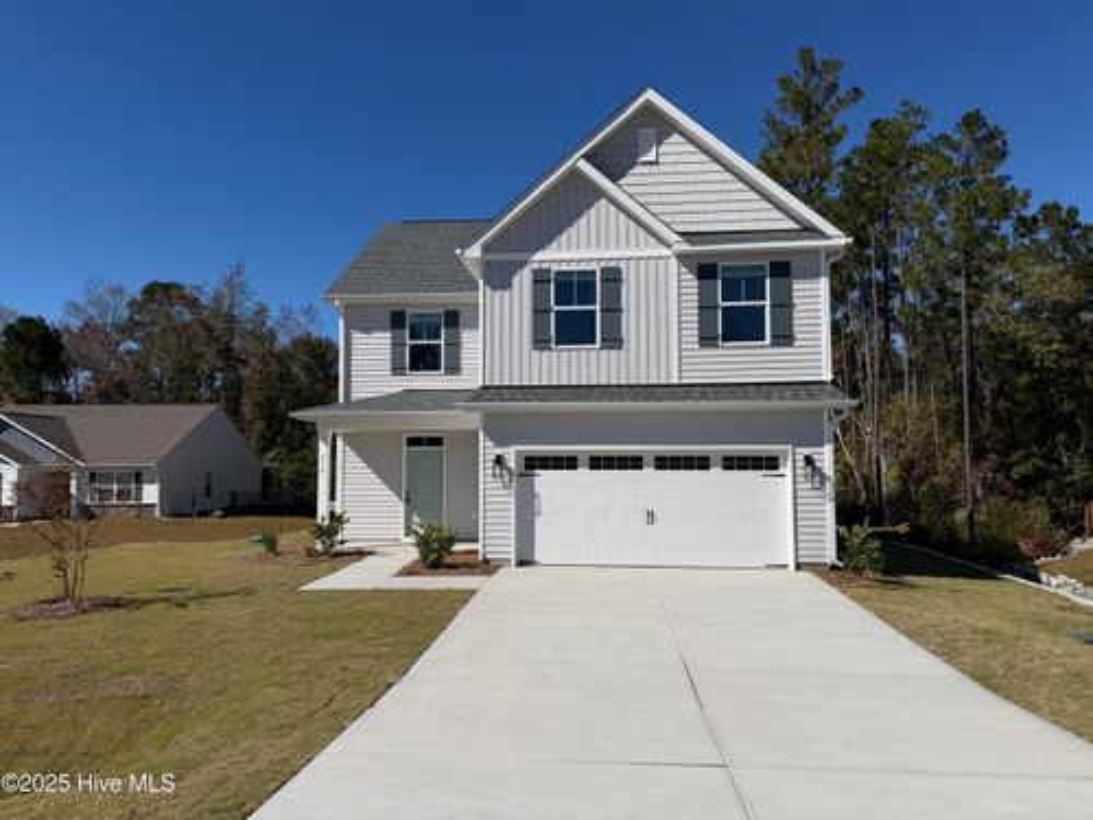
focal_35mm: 24
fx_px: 758
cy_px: 410
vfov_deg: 56.8
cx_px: 546
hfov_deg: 71.6
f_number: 1.78
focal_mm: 6.76
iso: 80
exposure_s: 1/10309
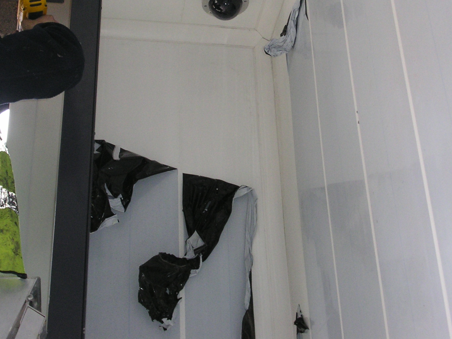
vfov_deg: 22.9
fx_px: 823
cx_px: 179
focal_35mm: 63
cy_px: 59
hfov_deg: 30.6
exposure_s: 1/45
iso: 200
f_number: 2.8
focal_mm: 7.8
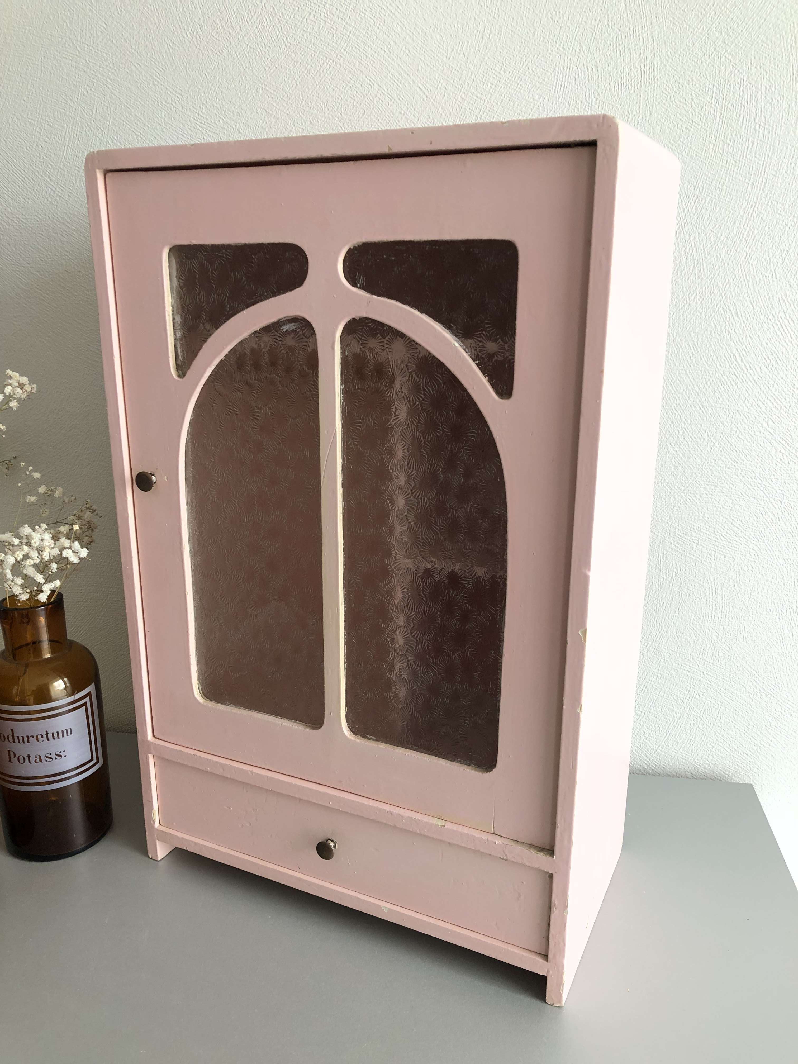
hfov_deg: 49.7
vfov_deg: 63.4
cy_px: 532
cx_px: 399
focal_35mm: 28
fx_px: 861
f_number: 1.8
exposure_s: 1/30
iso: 32
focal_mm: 3.99
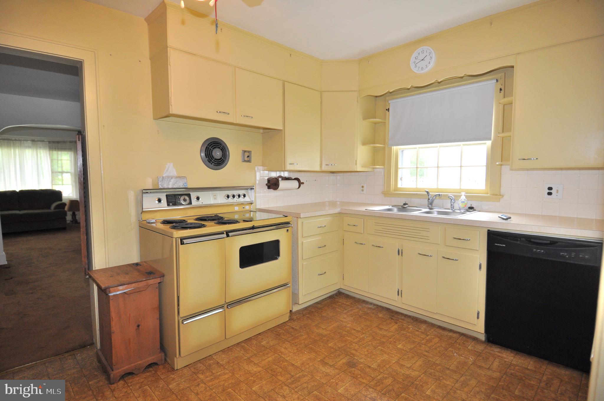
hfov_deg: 90.1
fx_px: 302
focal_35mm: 18
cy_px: 200
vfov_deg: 67.2
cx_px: 302
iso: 560
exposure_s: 1/60
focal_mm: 12
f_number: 4
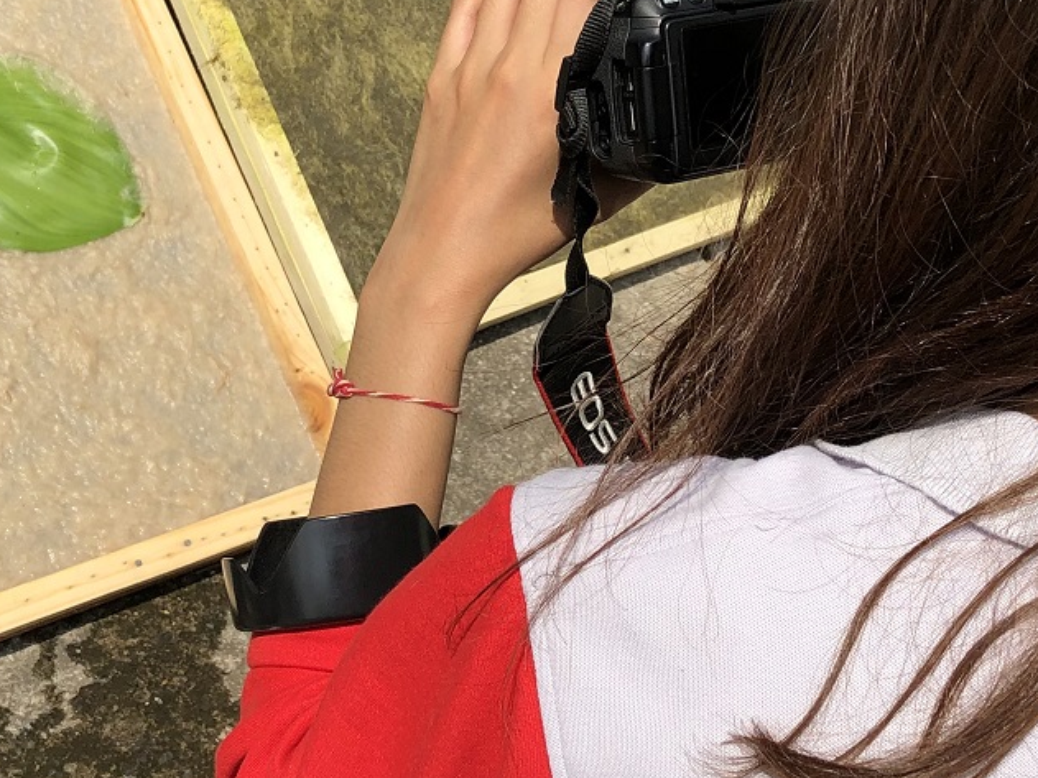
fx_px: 2129
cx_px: 556
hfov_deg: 27.4
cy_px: 153
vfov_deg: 20.5
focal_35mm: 71
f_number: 1.8
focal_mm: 3.99
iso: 20
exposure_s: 1/1919
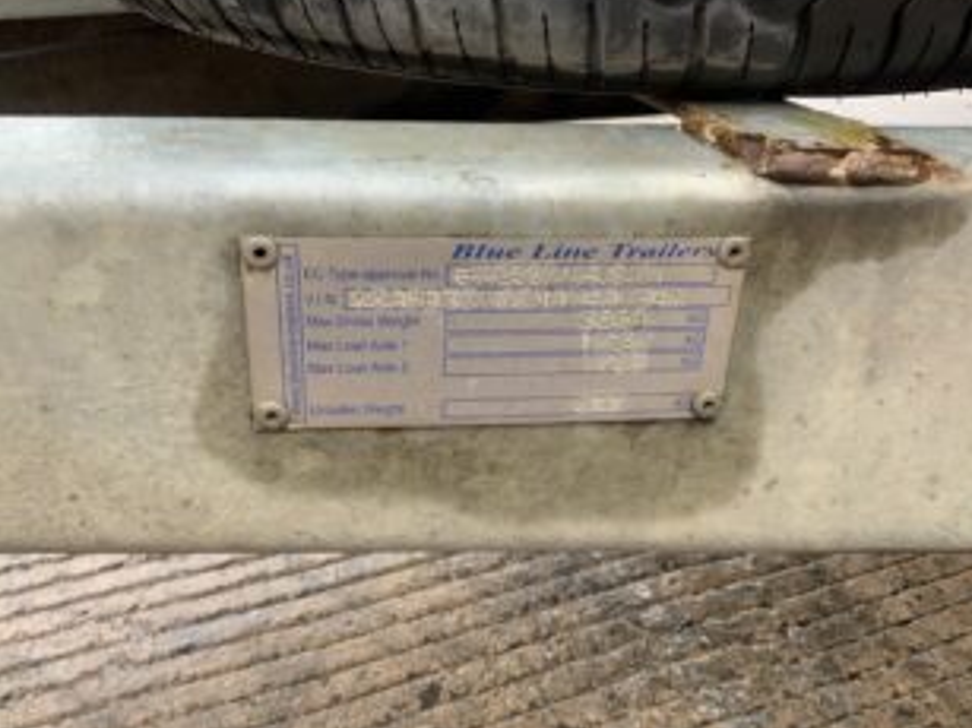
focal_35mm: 34
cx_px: 516
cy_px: 329
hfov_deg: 53.9
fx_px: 954
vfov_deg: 41.7
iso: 50
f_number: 1.8
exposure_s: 1/122
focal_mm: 3
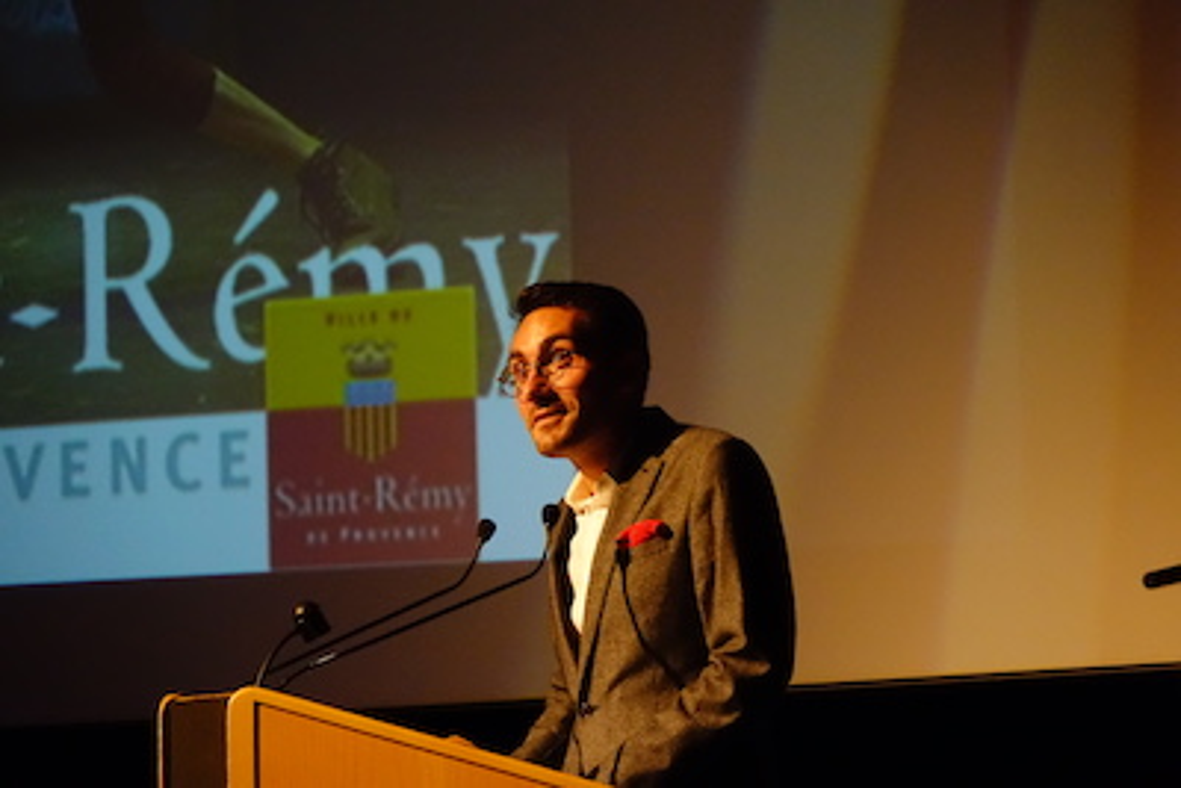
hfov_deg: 11.2
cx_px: 590
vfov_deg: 7.5
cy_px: 394
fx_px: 6038
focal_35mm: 184
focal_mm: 67.6
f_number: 2.8
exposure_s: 1/125
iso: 3200
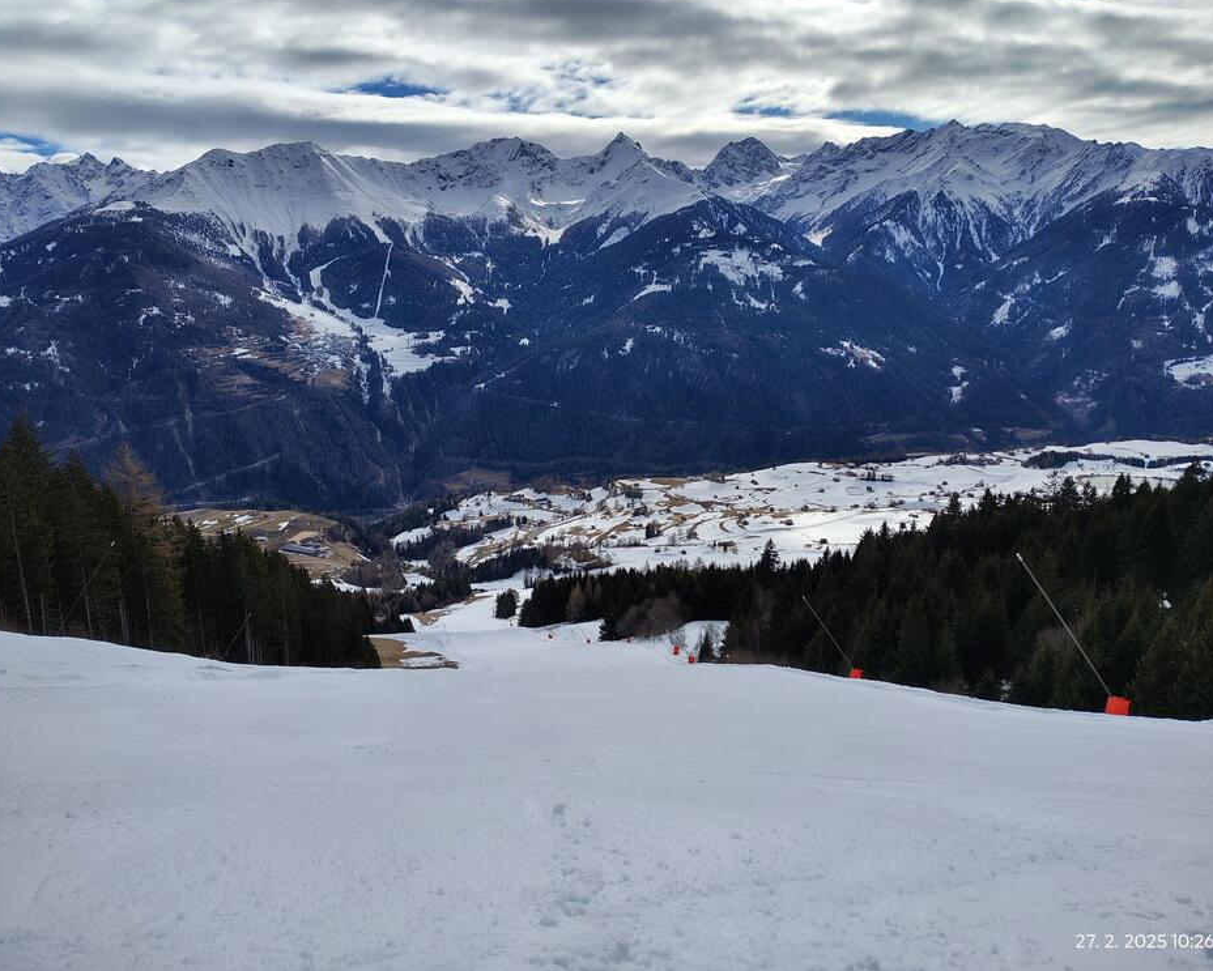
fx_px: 934
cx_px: 575
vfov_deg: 55.0
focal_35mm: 26
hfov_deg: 66.0
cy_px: 476
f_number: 1.8
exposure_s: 1/2914
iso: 100
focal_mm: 5.56
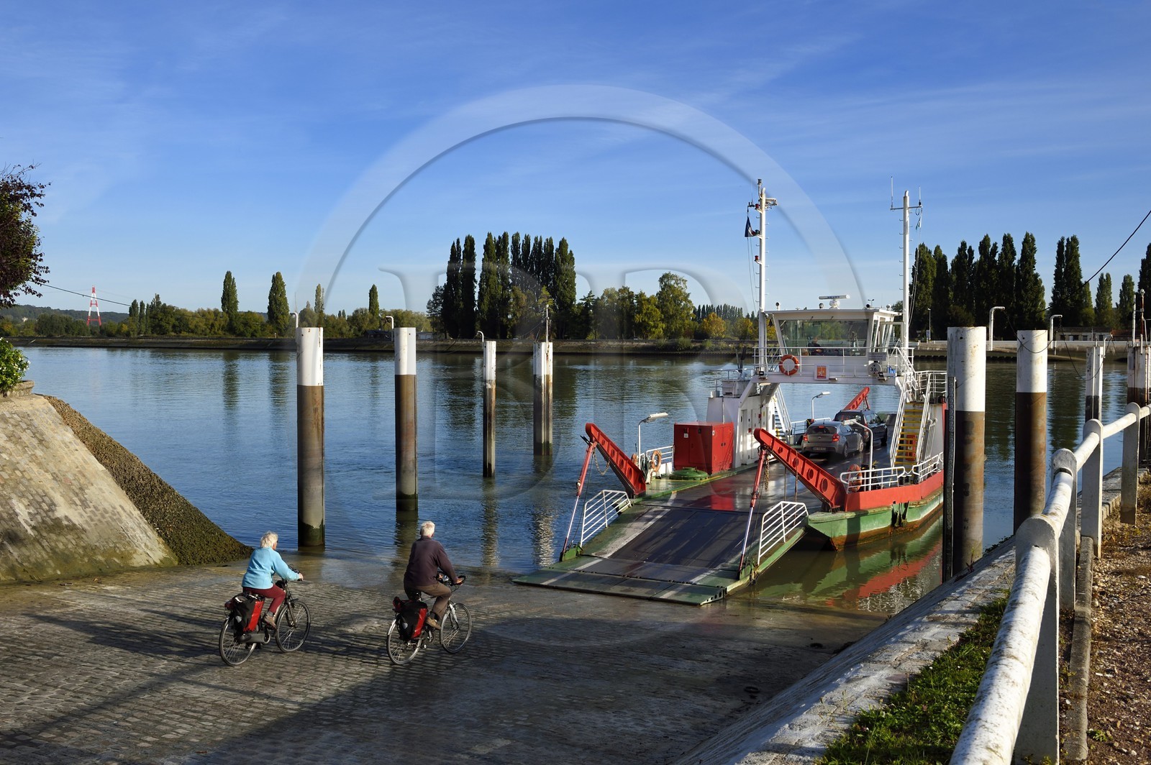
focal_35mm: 34
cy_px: 382
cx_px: 576
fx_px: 1086
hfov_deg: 55.8
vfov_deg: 38.8
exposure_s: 1/320
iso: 200
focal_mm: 34
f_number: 13
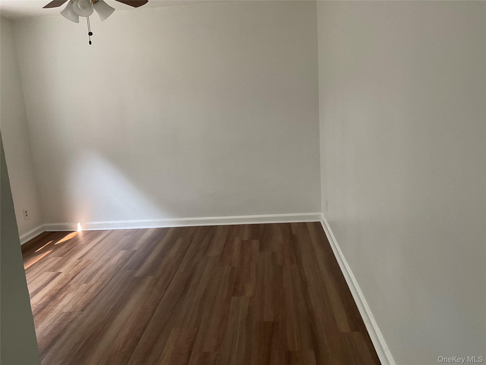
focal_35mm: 29
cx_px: 243
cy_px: 182
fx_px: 407
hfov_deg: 61.7
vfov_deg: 48.2
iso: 100
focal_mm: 3
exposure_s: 1/60
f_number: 1.8
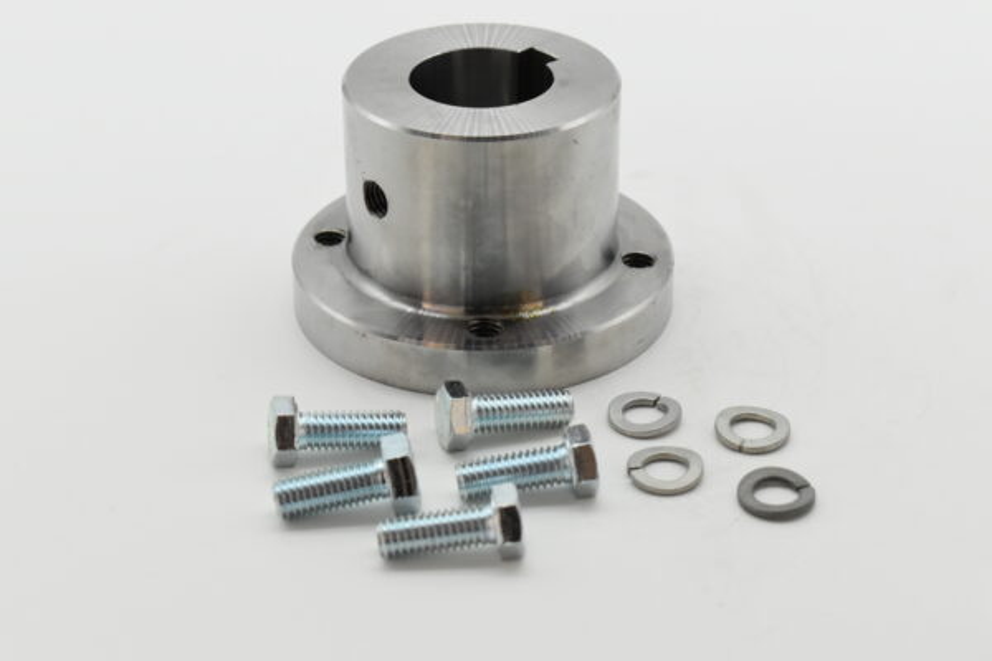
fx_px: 2273
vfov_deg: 16.6
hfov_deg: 24.6
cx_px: 496
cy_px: 330
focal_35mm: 82
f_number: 8
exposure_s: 1/1250
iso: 1600
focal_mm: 55
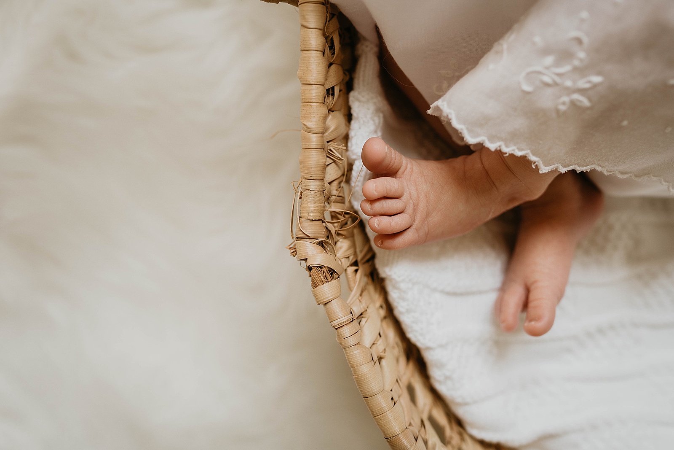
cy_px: 225
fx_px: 655
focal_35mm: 35
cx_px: 337
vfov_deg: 37.9
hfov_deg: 54.4
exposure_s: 1/160
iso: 400
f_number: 3.2
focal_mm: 35
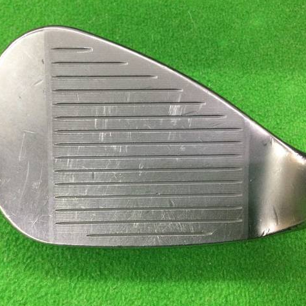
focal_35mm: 37
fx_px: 370
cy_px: 152
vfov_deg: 44.9
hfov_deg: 44.9
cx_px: 141
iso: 160
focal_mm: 3.3
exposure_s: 1/30
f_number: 2.4
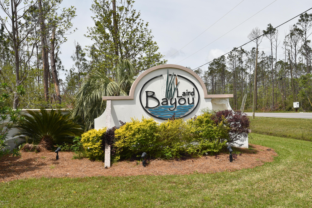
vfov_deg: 34.2
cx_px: 156
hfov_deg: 49.5
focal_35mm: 39
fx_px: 338
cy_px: 104
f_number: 10
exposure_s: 1/200
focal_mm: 26
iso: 100
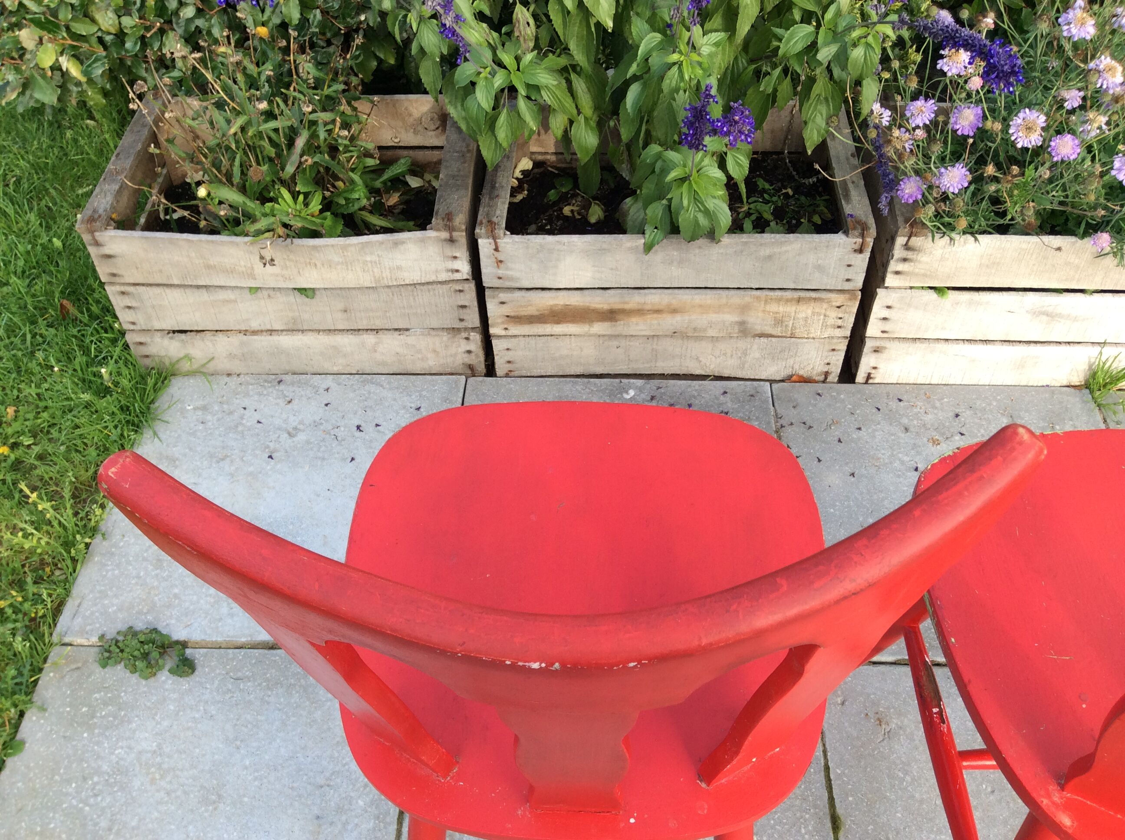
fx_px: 1038
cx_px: 562
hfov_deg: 56.9
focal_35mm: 32
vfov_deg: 44.1
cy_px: 420
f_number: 2.4
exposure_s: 1/255
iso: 32
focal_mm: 3.3
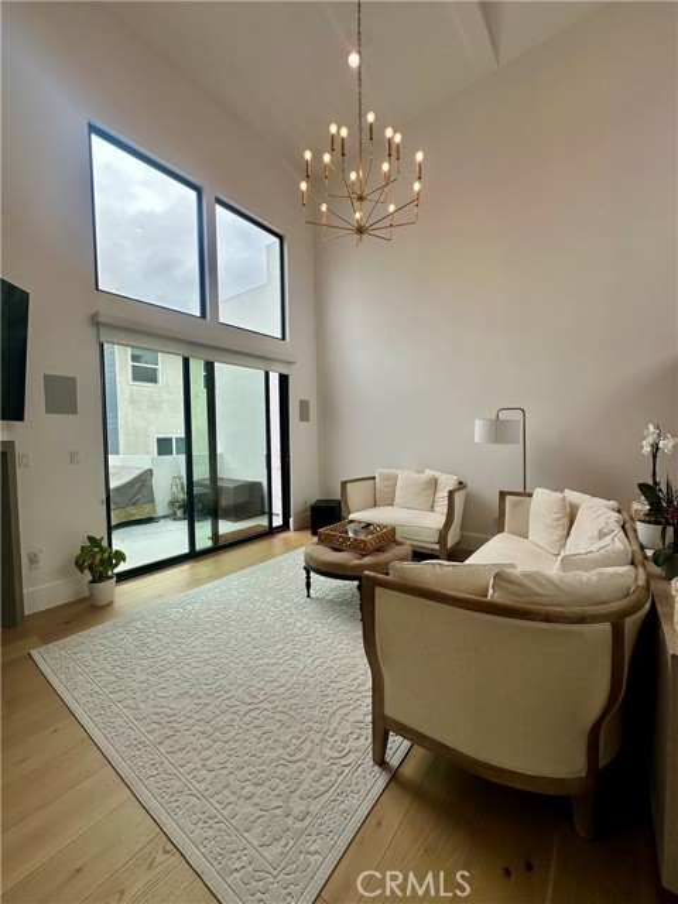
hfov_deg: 85.7
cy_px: 452
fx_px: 366
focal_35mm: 14
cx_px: 339
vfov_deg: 102.1
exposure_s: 1/433
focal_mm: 2.22
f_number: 2.2
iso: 40
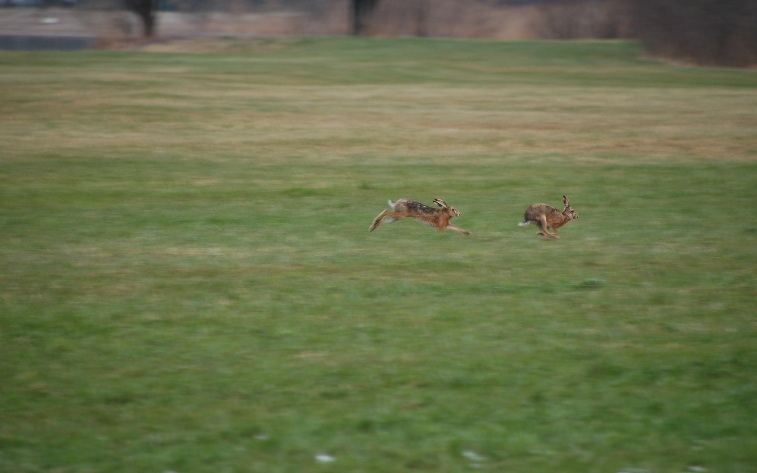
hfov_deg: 4.3
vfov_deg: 2.7
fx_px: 10191
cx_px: 380
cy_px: 227
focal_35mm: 494
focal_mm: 300
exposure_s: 1/60
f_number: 5.6
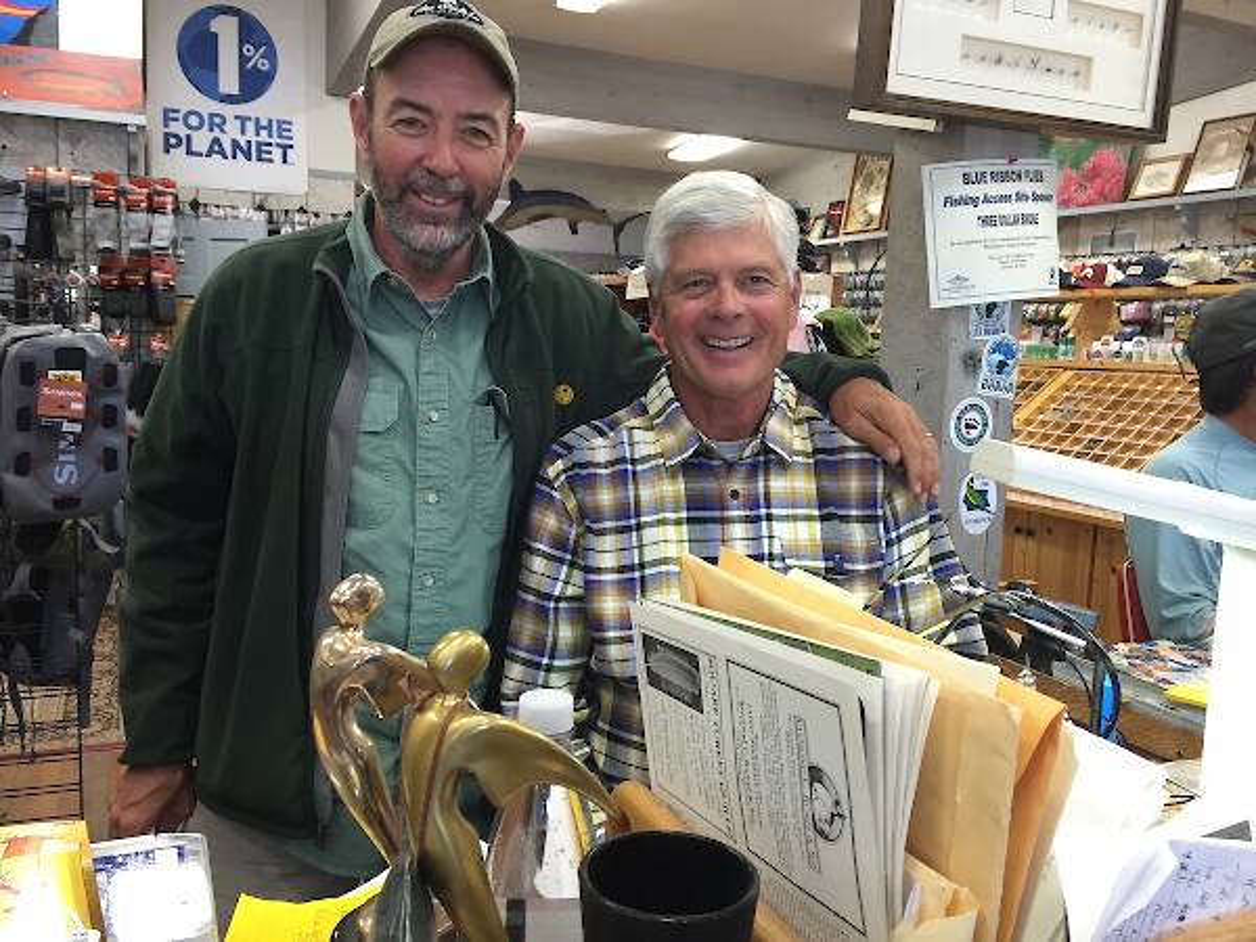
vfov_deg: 48.2
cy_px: 471
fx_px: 1052
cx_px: 628
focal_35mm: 29
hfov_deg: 61.7
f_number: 2.2
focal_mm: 4.15
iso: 100
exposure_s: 1/30
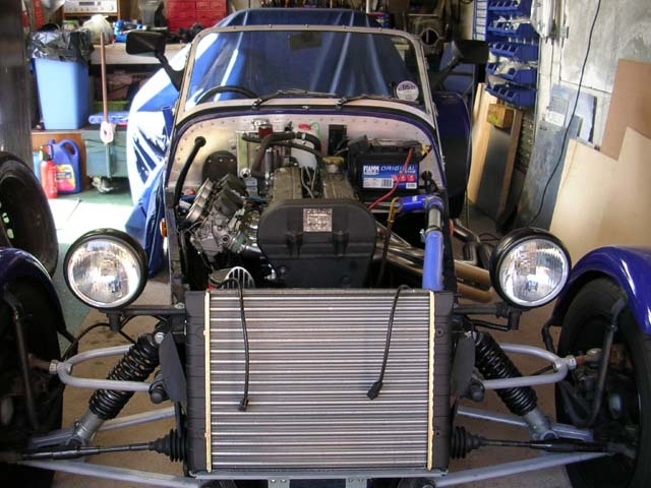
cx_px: 326
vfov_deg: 37.7
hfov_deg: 49.0
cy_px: 244
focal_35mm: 38
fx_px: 715
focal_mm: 5.8
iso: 50
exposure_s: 1/31.5
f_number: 2.8
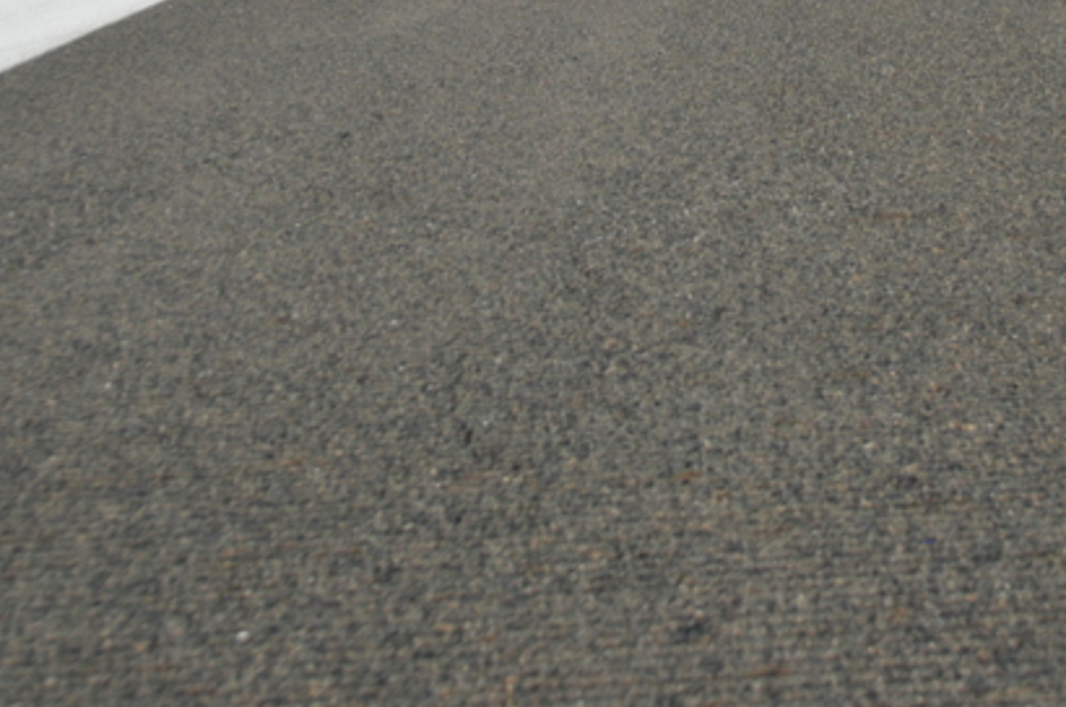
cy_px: -148
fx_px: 2217
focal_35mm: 75
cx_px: 819
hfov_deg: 26.6
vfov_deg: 17.3
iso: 400
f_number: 3.5
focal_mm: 20
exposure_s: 1/3200
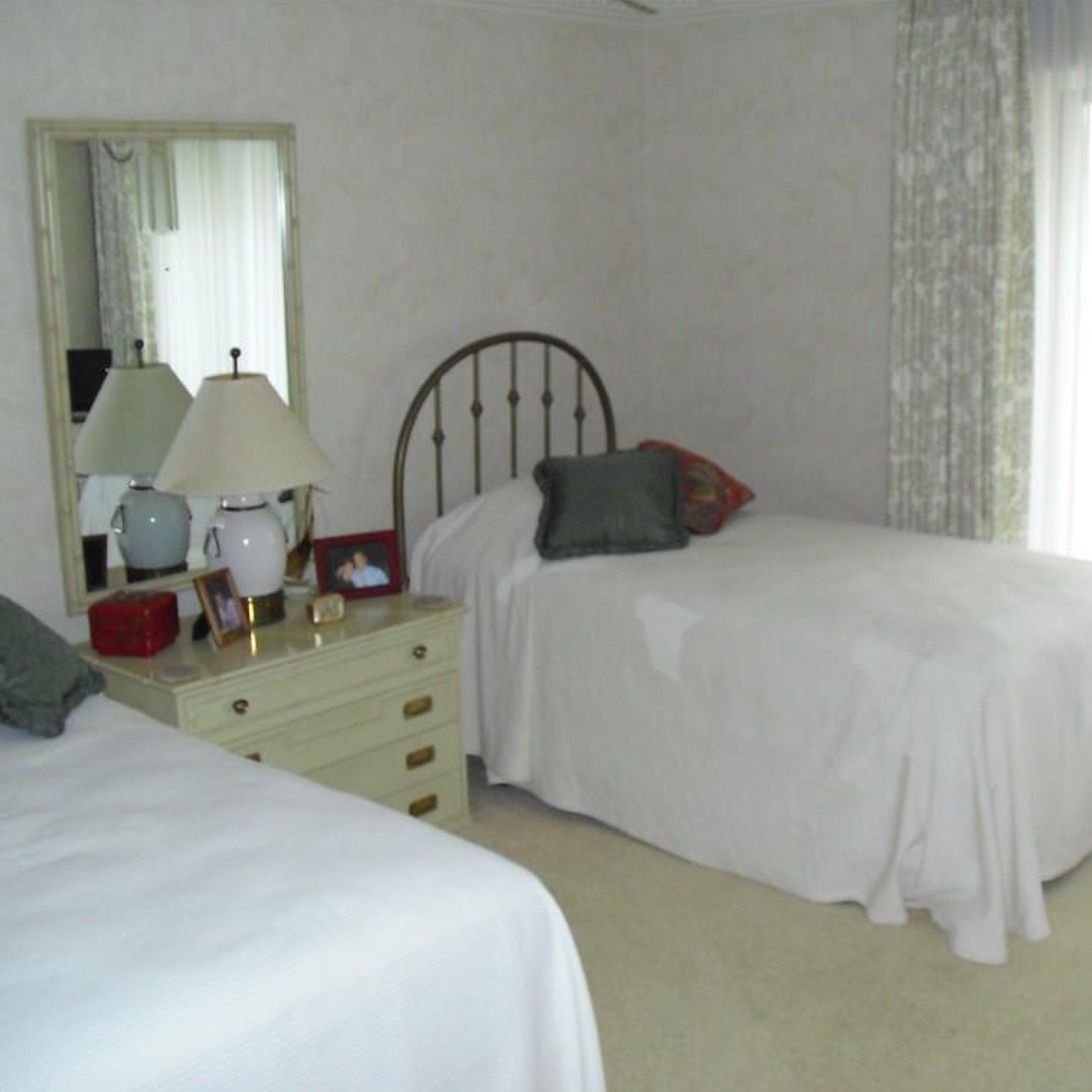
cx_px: 630
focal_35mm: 43
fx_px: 1535
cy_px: 549
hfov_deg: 39.1
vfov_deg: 39.2
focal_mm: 6.3
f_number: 3.1
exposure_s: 1/60
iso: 400
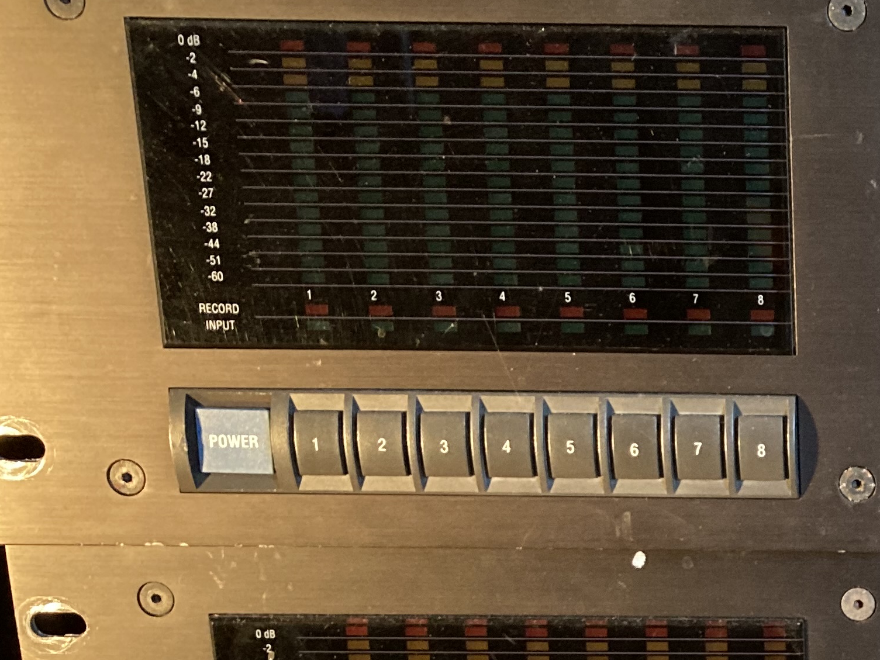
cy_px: 680
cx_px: 1054
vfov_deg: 19.0
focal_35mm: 75
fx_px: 1907
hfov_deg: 23.7
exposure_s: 1/25
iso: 400
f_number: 1.8
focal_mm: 3.99
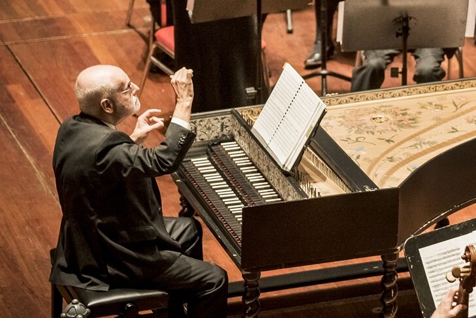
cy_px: 94
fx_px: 3810
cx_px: 433
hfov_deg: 7.1
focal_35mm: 288
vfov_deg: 4.8
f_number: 2.8
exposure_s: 1/400
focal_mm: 140
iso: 4000
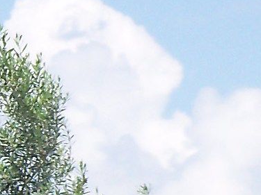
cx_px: -424
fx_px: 5646
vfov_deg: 2.0
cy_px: 378
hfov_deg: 2.6
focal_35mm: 749
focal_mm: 20.9
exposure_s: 1/400
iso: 80
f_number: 4.1
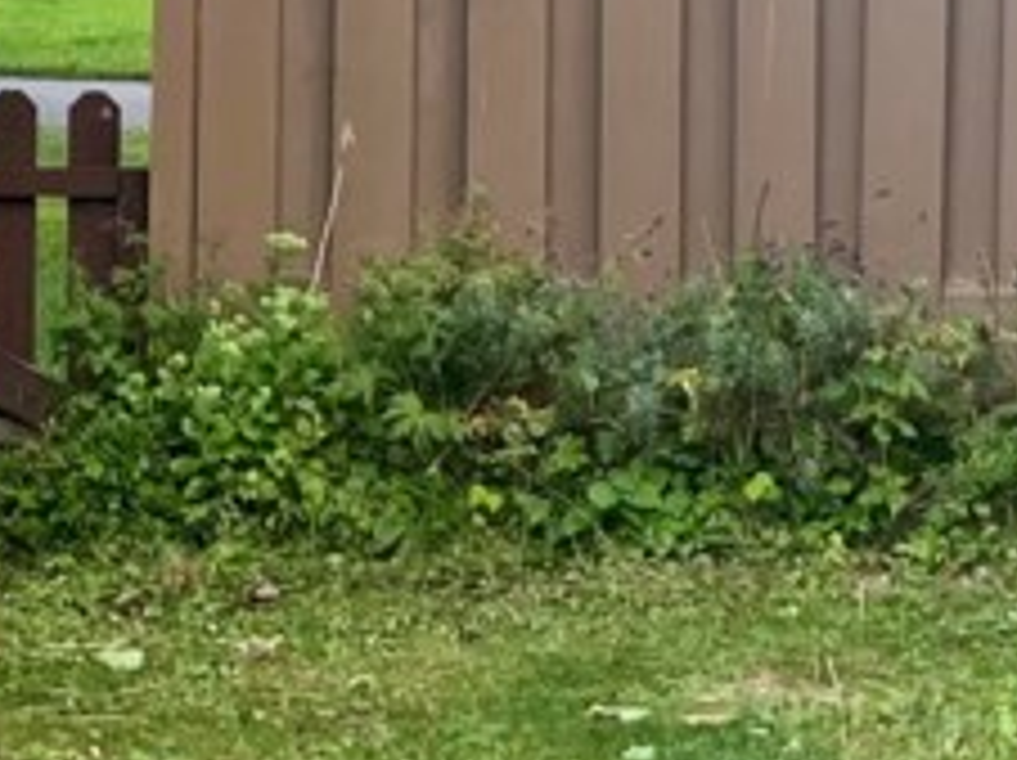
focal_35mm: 166
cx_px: 580
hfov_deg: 11.9
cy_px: 153
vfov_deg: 8.9
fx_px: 4872
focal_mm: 5.1
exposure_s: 1/230
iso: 40
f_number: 1.6
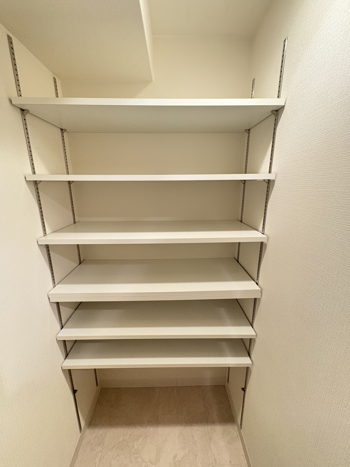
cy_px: 234
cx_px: 175
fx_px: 189
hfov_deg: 85.7
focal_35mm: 14
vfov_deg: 102.1
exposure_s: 1/60
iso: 640
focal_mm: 2.22
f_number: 2.2
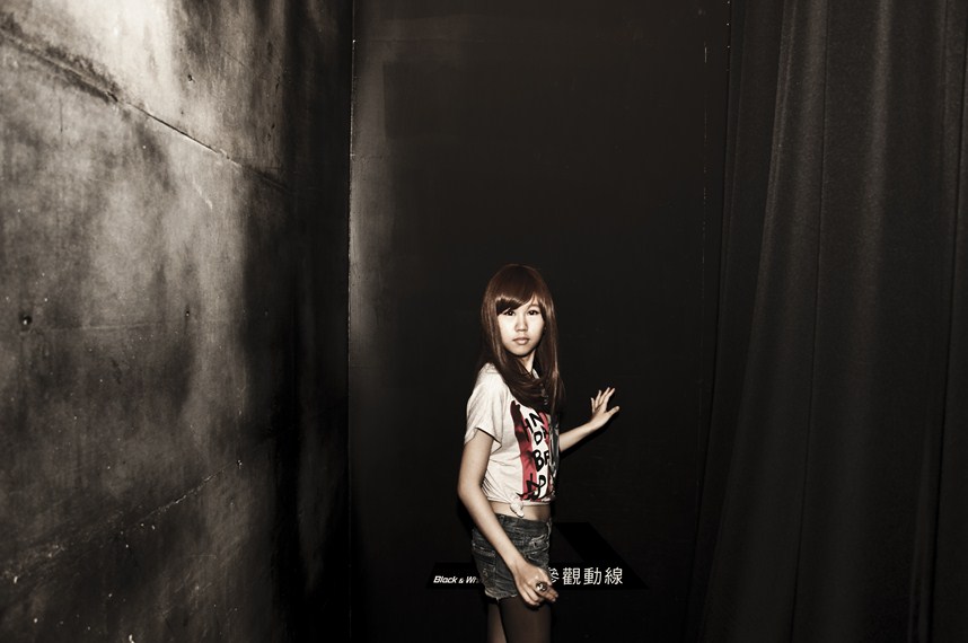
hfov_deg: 67.4
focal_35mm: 27
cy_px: 322
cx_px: 484
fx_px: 725
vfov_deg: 47.8
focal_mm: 18
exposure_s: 1/60
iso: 250
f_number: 5.6
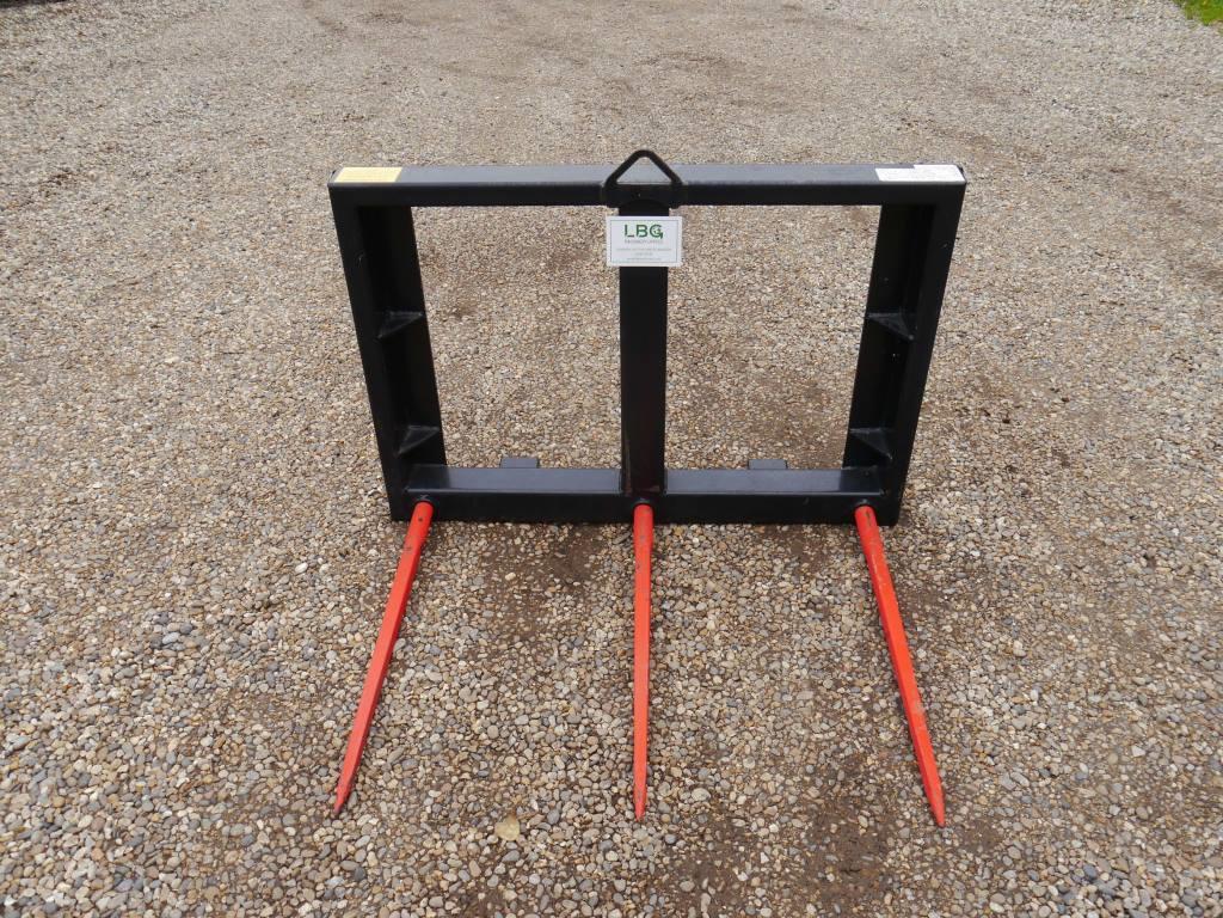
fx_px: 989
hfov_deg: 63.4
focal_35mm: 28
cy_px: 459
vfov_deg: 49.7
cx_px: 612
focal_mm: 14
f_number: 6.3
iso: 160
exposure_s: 1/250
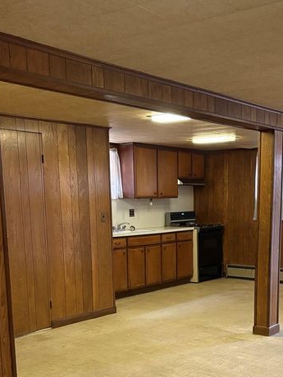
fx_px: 534
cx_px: 182
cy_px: 296
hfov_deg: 29.5
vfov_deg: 37.6
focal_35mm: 49
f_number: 1.6
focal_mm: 5.96
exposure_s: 1/30
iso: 500
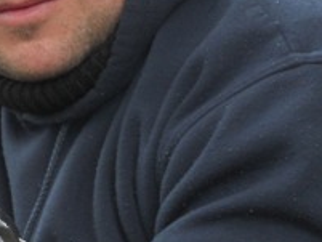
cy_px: 125
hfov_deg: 7.5
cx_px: -112
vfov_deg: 5.7
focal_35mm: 259
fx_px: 2411
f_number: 5.3
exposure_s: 1/40
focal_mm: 11.7
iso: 80
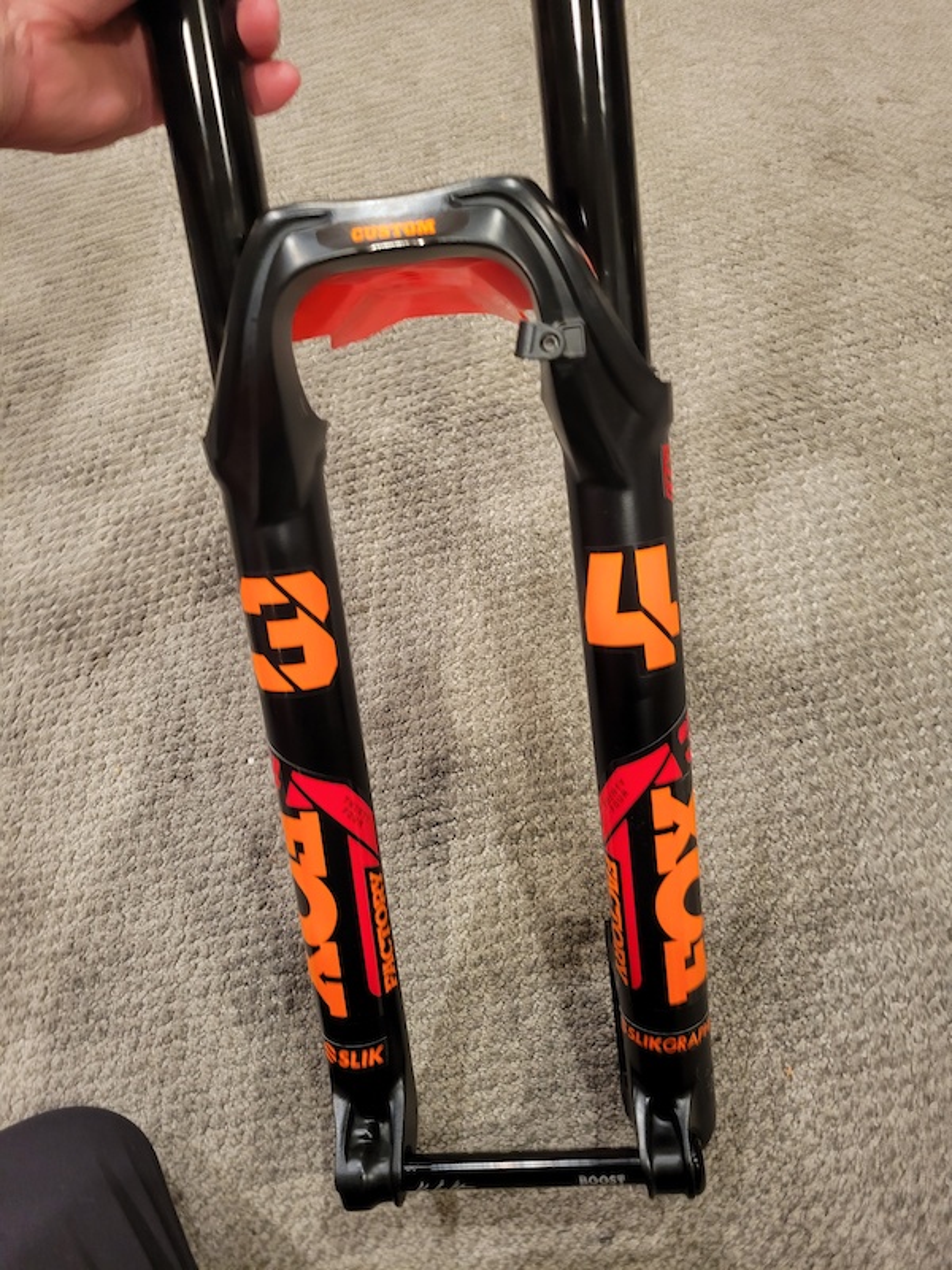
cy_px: 635
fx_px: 953
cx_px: 476
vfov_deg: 67.3
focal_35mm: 26
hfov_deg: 53.1
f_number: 1.8
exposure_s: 1/40
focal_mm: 5.4
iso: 400
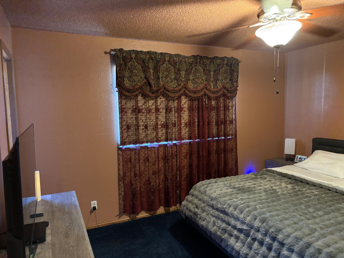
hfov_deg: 67.3
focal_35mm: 26
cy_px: 129
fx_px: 258
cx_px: 172
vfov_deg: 53.1
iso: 640
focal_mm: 5.96
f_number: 1.6
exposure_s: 1/30
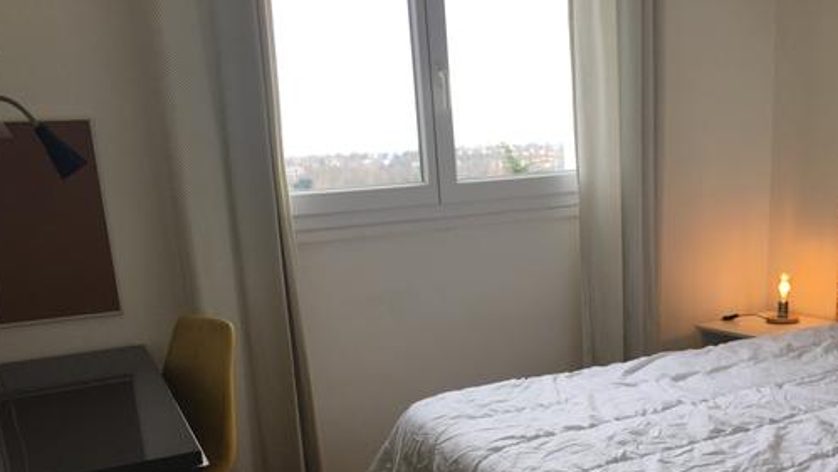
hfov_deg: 52.6
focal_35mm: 38
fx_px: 845
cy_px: 375
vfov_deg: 30.5
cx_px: 480
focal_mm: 4.15
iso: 40
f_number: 2.2
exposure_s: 1/100
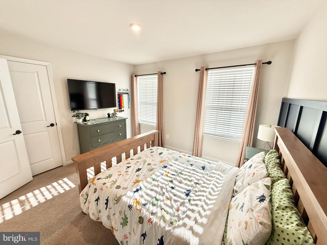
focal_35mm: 14
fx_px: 132
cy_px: 122
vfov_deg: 85.7
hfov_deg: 102.1
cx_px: 164
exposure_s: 1/120
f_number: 2.2
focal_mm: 2.22
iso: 50
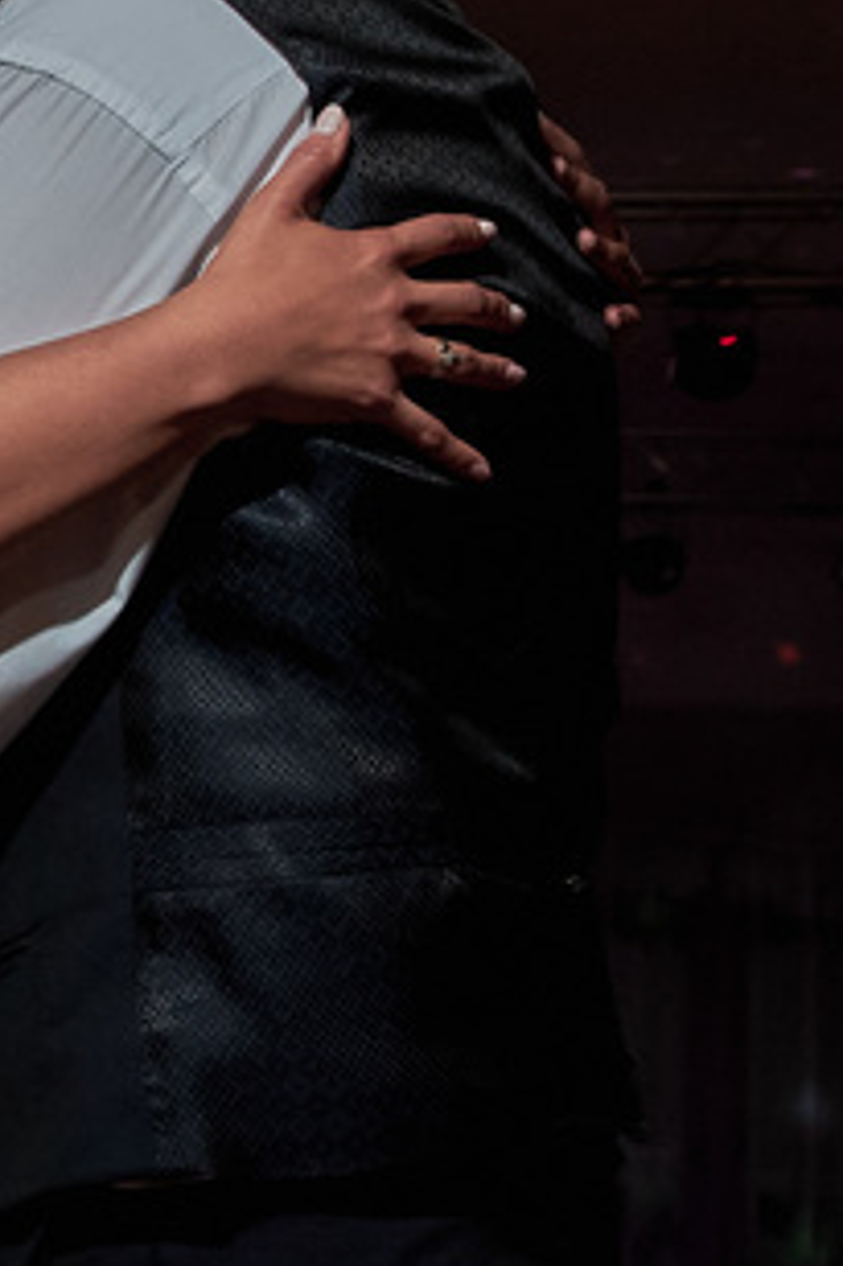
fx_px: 4114
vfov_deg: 17.4
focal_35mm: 117
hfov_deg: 11.6
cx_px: -45
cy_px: 390
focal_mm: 20
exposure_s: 1/80
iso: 800
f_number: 4.5
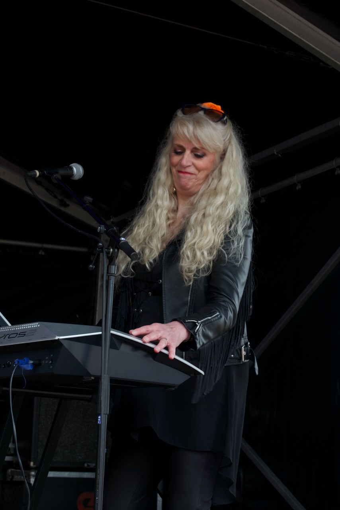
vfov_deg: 28.8
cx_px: 170
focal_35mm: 70
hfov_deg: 19.5
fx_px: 991
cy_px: 255
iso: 100
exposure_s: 1/125
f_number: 3.5
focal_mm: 25.61
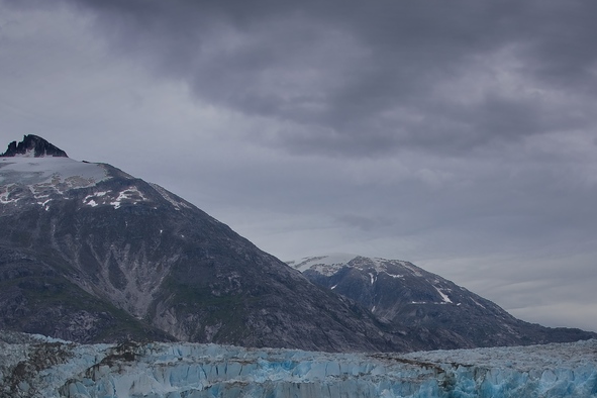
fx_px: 1078
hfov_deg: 30.8
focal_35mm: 65
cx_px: 390
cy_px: 417
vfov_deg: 20.1
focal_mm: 30
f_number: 8
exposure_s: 1/160
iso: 100
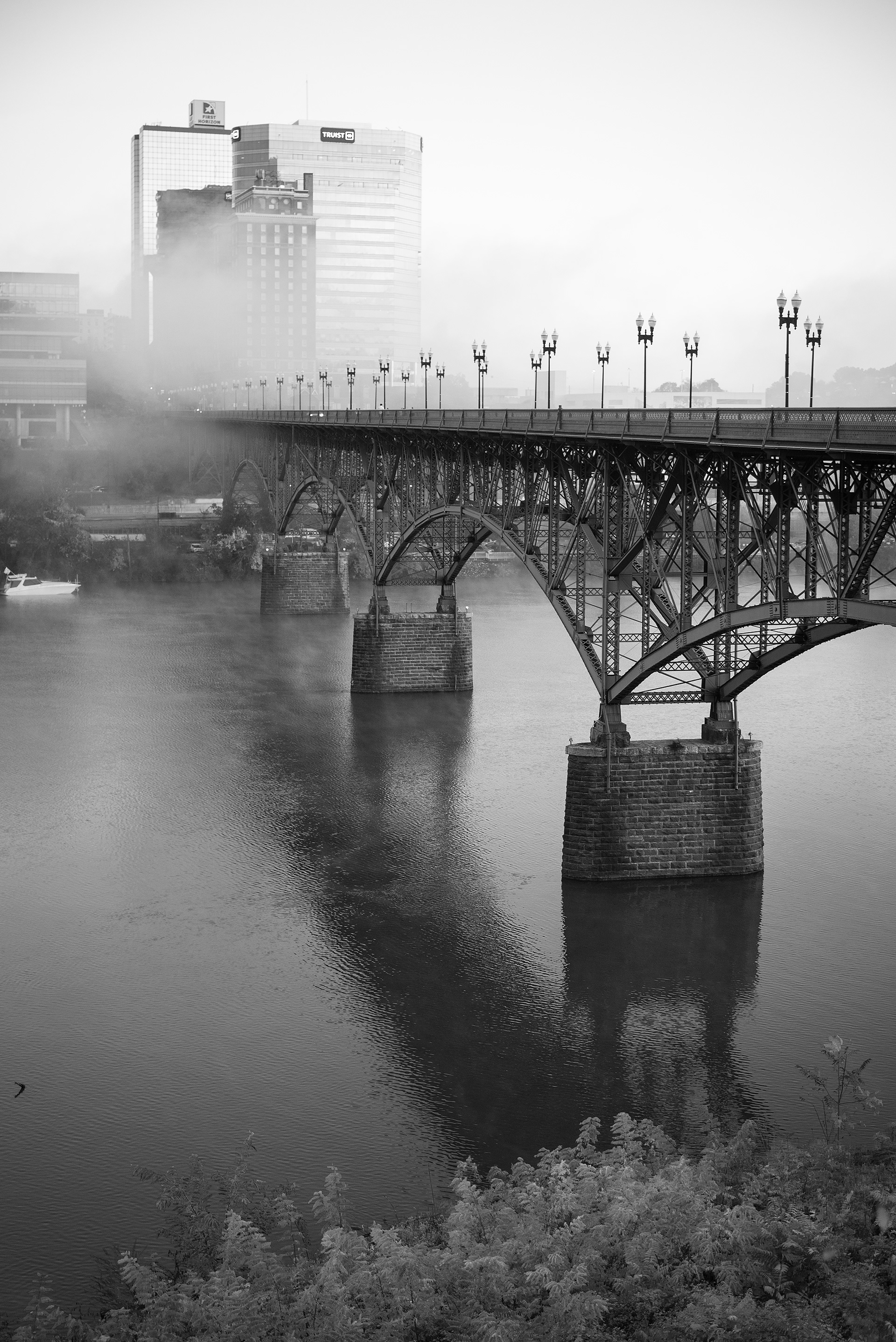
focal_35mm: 48
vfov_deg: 41.1
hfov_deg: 28.1
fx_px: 1790
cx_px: 448
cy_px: 671
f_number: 4
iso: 800
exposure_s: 1/80
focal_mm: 48
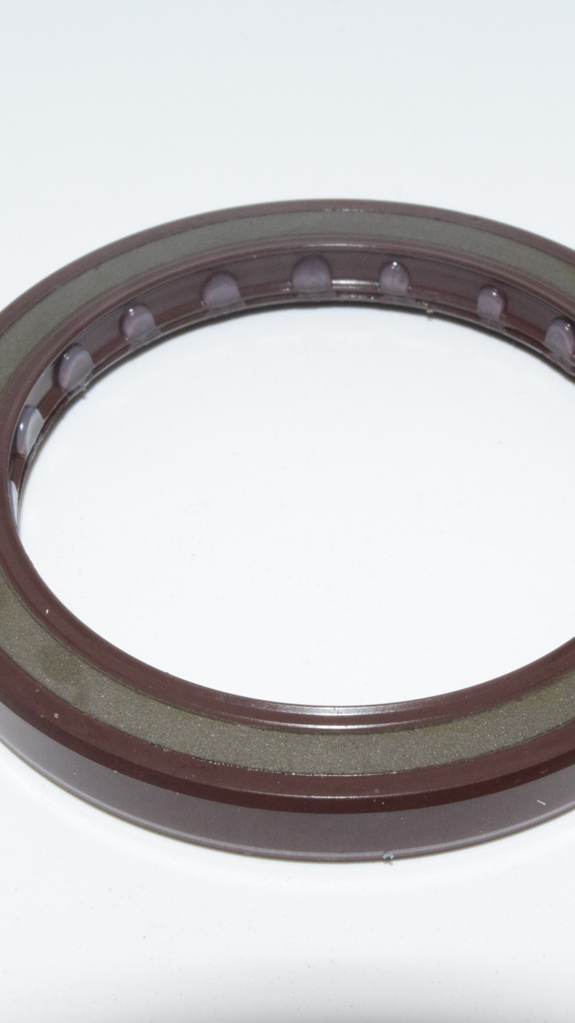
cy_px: 514
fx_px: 2060
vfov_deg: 27.9
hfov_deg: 15.9
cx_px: 354
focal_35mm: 76
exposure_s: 1/60
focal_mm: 32
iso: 1600
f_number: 29
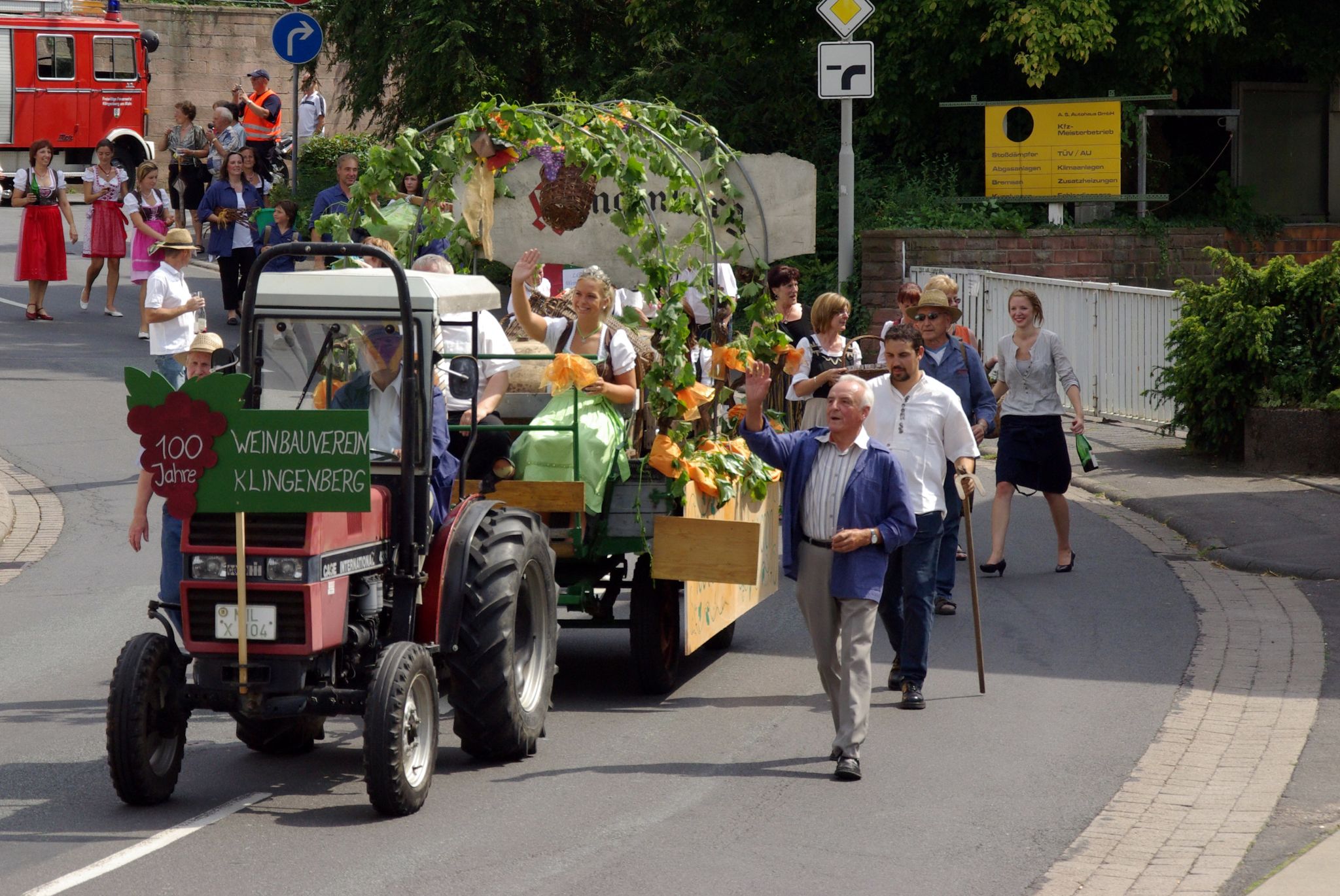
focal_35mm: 135
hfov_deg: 15.2
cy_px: 448
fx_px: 5030
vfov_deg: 10.2
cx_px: 670
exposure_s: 1/500
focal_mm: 90
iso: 400
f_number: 8
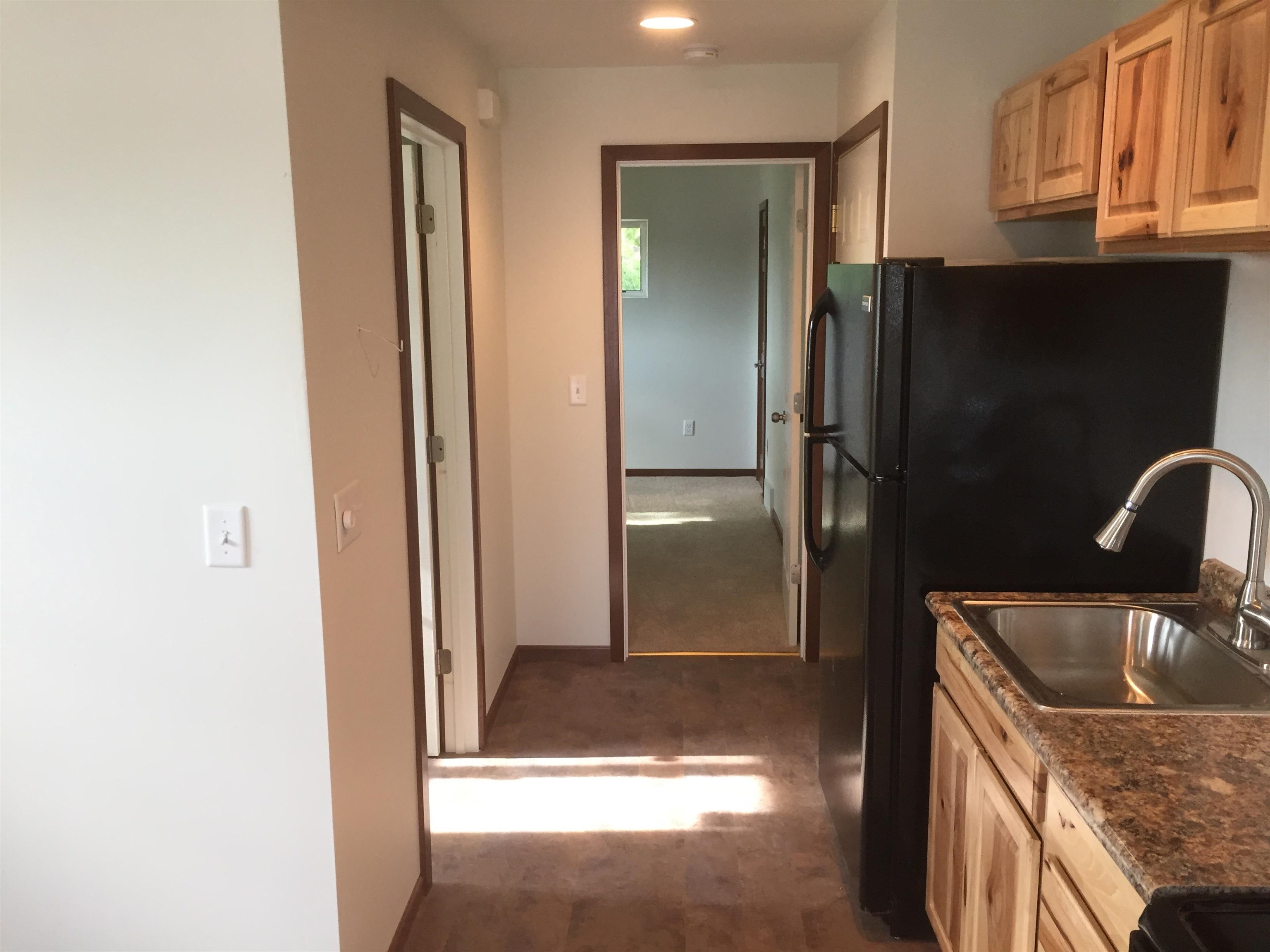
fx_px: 1064
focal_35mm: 29
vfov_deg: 48.2
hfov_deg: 61.7
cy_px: 476
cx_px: 635
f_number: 2.2
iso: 50
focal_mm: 4.15
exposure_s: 1/30
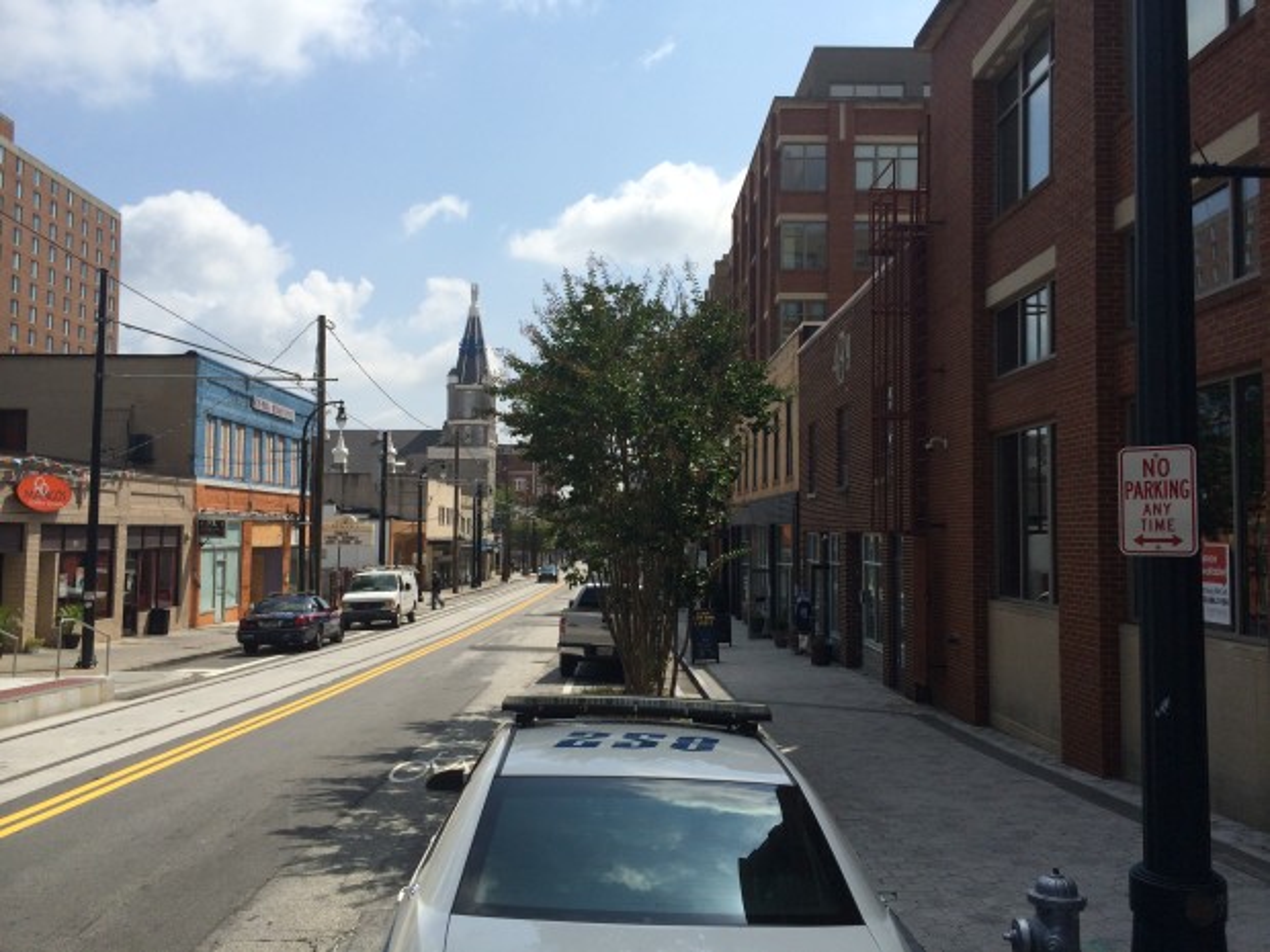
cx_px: 635
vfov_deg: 46.8
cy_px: 476
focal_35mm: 30
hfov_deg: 60.0
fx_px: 1101
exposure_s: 1/3731
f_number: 2.2
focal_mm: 4.12
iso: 40
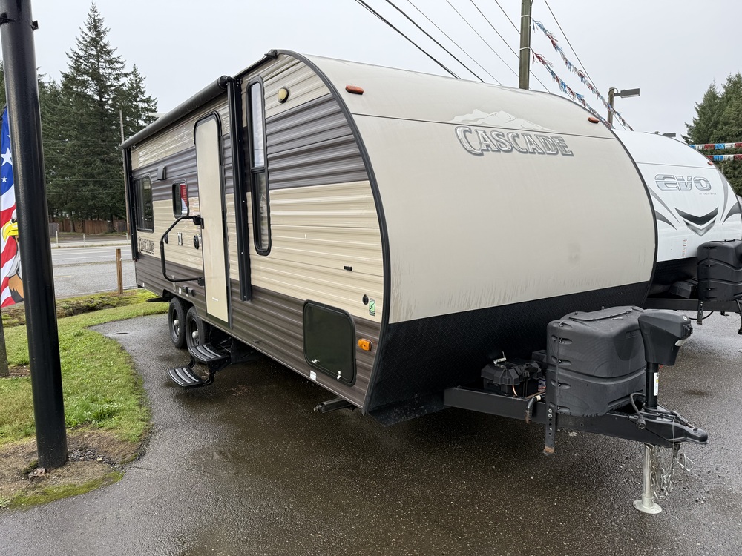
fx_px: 514
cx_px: 371
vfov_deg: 56.8
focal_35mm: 24
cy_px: 278
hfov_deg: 71.6
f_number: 1.78
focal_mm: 6.76
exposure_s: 1/1192
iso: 80
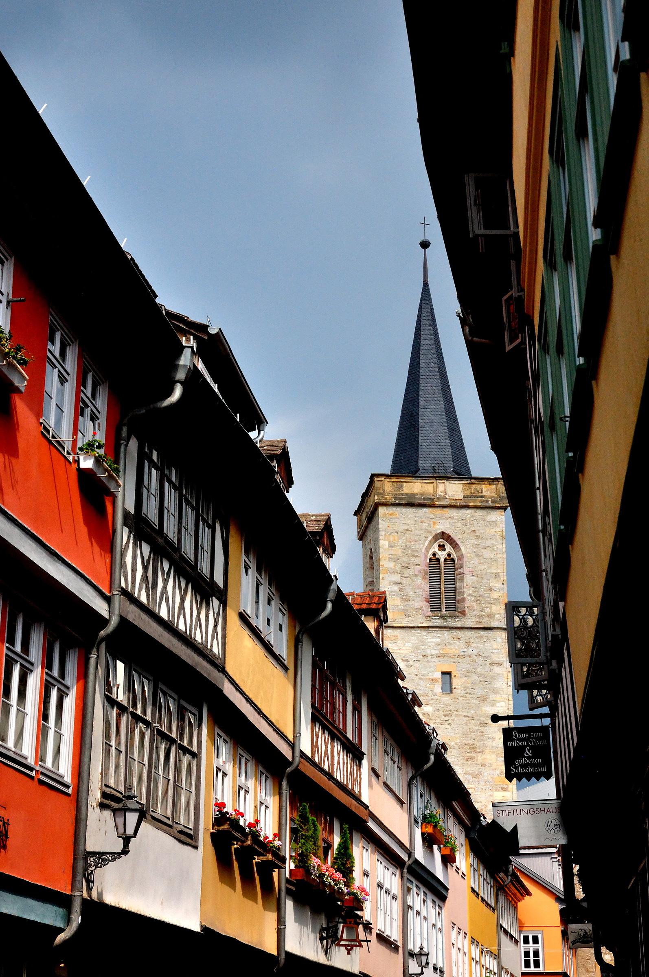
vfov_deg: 28.1
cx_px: 324
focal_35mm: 72
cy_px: 488
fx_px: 1952
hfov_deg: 18.9
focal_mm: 48
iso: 1600
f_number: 9
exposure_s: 1/320
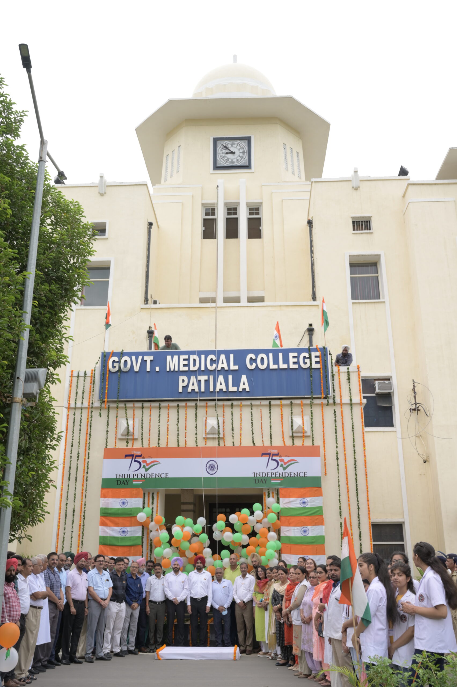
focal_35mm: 35
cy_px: 344
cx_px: 228
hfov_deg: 37.8
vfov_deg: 54.5
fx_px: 667
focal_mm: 35
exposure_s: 1/200
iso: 250
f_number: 6.3
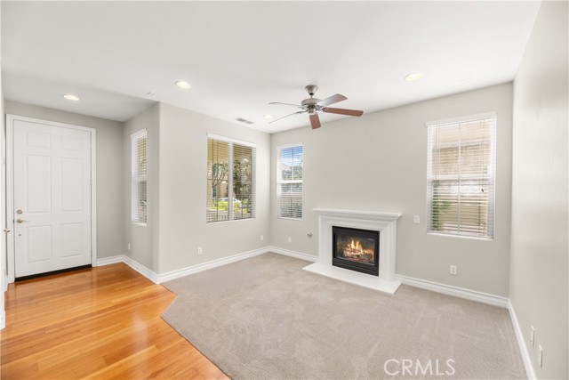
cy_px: 190
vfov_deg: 81.2
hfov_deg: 104.2
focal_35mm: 14
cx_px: 284
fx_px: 221
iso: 800
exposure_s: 1/50
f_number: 8
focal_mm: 14
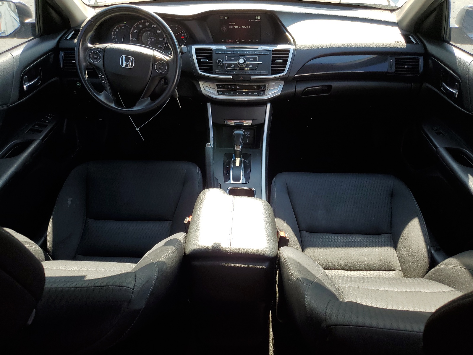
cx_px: 236
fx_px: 355
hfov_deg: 67.3
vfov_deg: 53.1
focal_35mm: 26
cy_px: 178
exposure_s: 1/333
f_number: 1.5
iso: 50
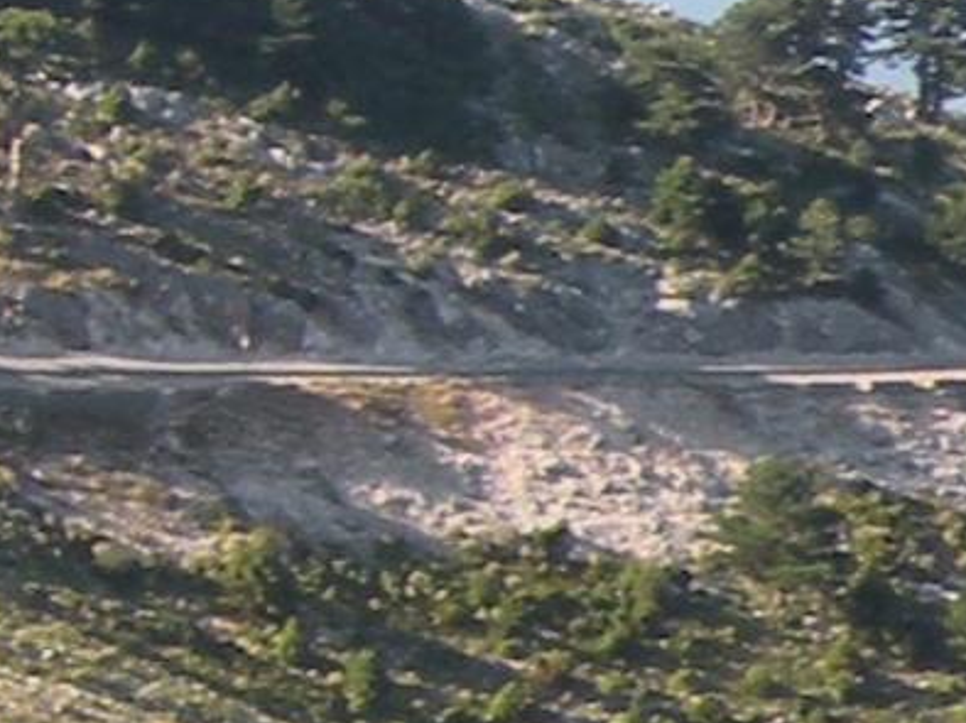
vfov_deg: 4.7
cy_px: 1149
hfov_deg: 5.9
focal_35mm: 315
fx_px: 8785
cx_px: -1937
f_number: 5
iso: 64
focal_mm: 7.4
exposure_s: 1/165
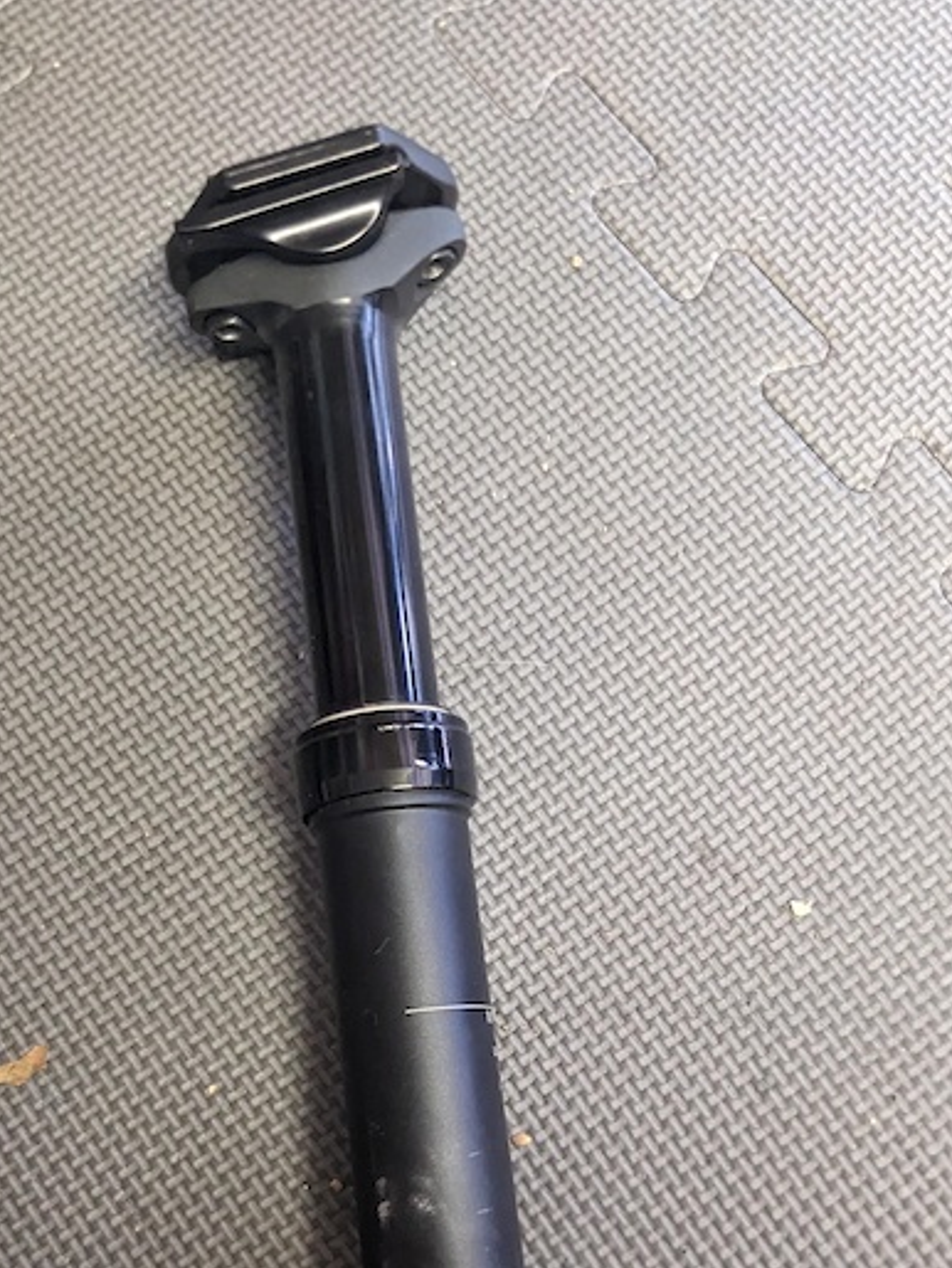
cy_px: 888
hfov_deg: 34.4
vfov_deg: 43.8
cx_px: 437
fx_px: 1539
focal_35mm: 42
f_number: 1.73
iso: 906
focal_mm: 4.38
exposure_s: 1/60
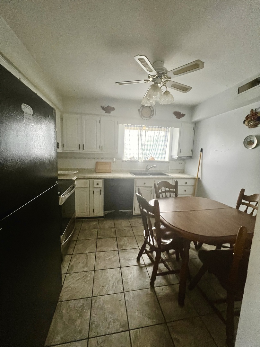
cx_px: 130
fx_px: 130
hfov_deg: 89.9
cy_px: 174
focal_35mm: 13
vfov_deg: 106.2
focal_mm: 1.57
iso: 400
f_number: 1.8
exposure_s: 1/60
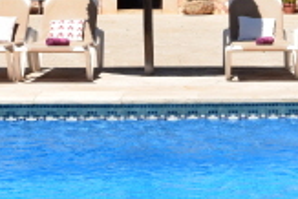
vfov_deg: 11.6
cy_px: -103
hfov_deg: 18.0
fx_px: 936
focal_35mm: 113
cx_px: 203
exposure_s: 1/500
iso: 400
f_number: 11
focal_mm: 24
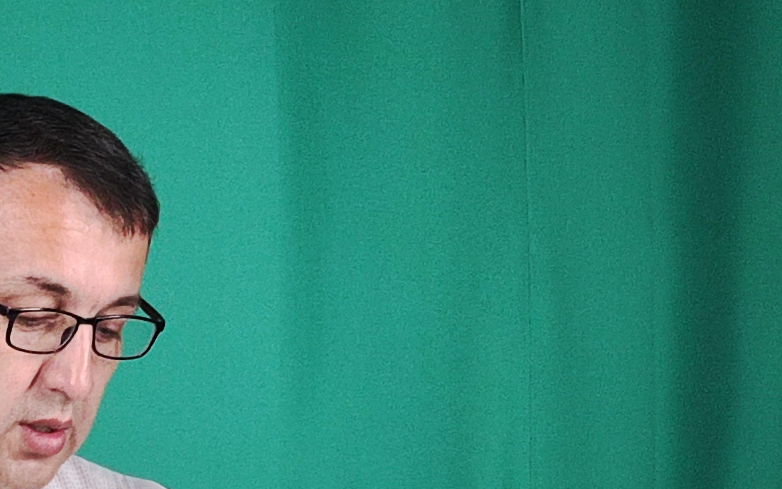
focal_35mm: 54
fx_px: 1151
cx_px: -43
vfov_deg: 22.8
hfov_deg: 33.5
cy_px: 518
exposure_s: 1/50
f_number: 1.79
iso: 382
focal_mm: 4.74
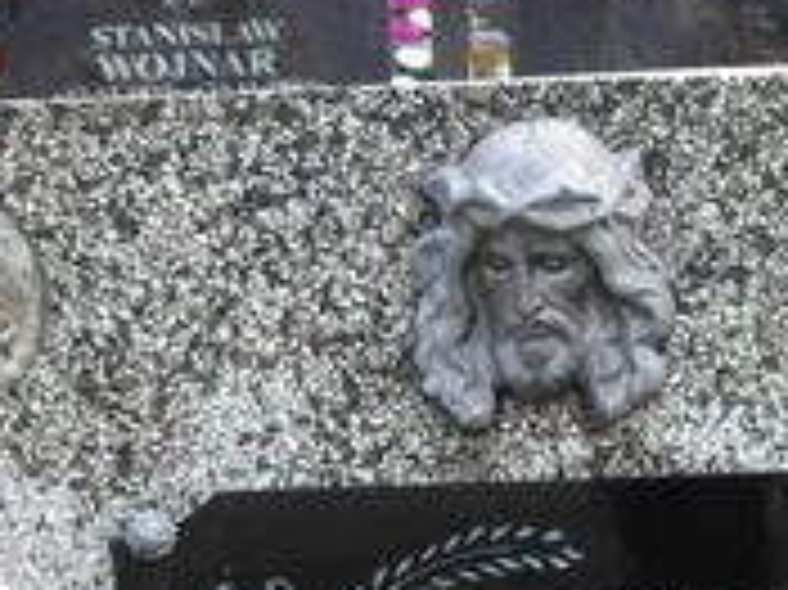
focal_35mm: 110
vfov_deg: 13.2
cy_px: 653
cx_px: 374
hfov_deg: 17.9
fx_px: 2502
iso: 100
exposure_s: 1/60
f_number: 3
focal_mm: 6.5
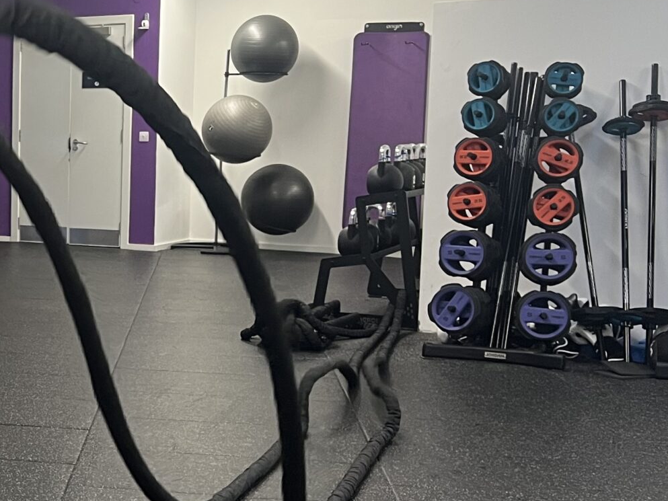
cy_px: 260
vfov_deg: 21.9
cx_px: -65
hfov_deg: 26.7
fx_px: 1293
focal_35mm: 67
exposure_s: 1/93
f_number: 1.5
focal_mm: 5.7
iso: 125
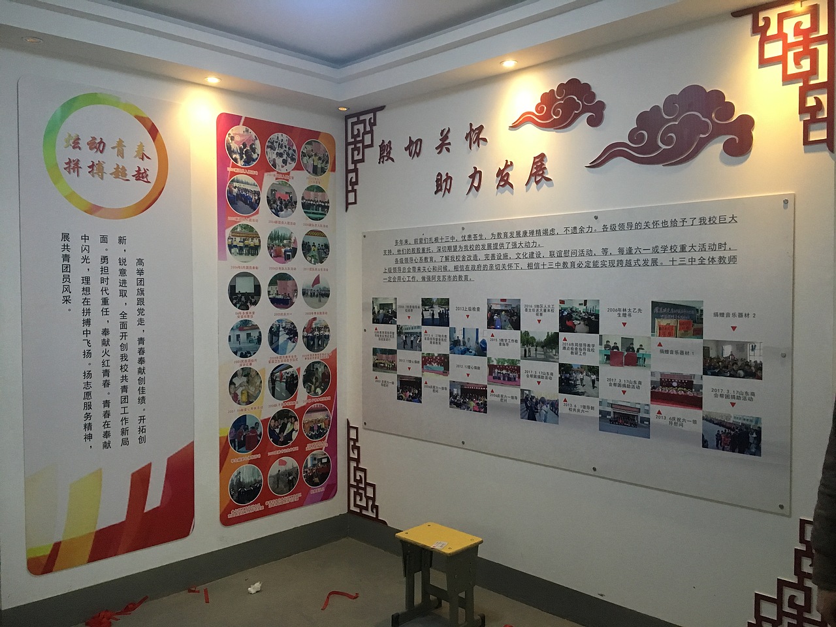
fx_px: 700
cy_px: 314
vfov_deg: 48.2
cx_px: 418
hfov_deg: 61.7
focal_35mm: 29
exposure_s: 1/33
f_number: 2.2
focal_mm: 4.15
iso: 200
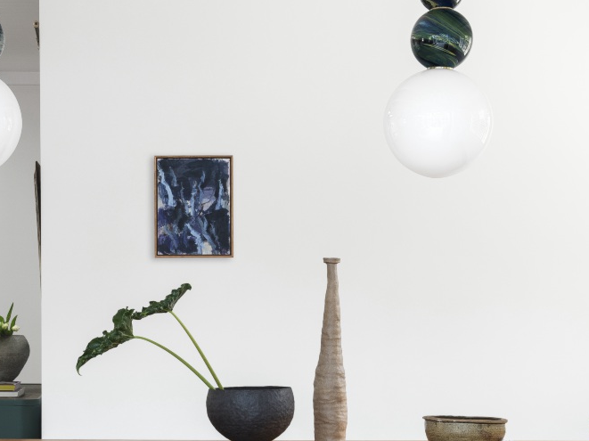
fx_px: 1582
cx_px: 102
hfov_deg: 20.8
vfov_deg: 15.8
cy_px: 313
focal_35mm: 93
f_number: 14
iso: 100
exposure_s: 1.9
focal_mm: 40.3
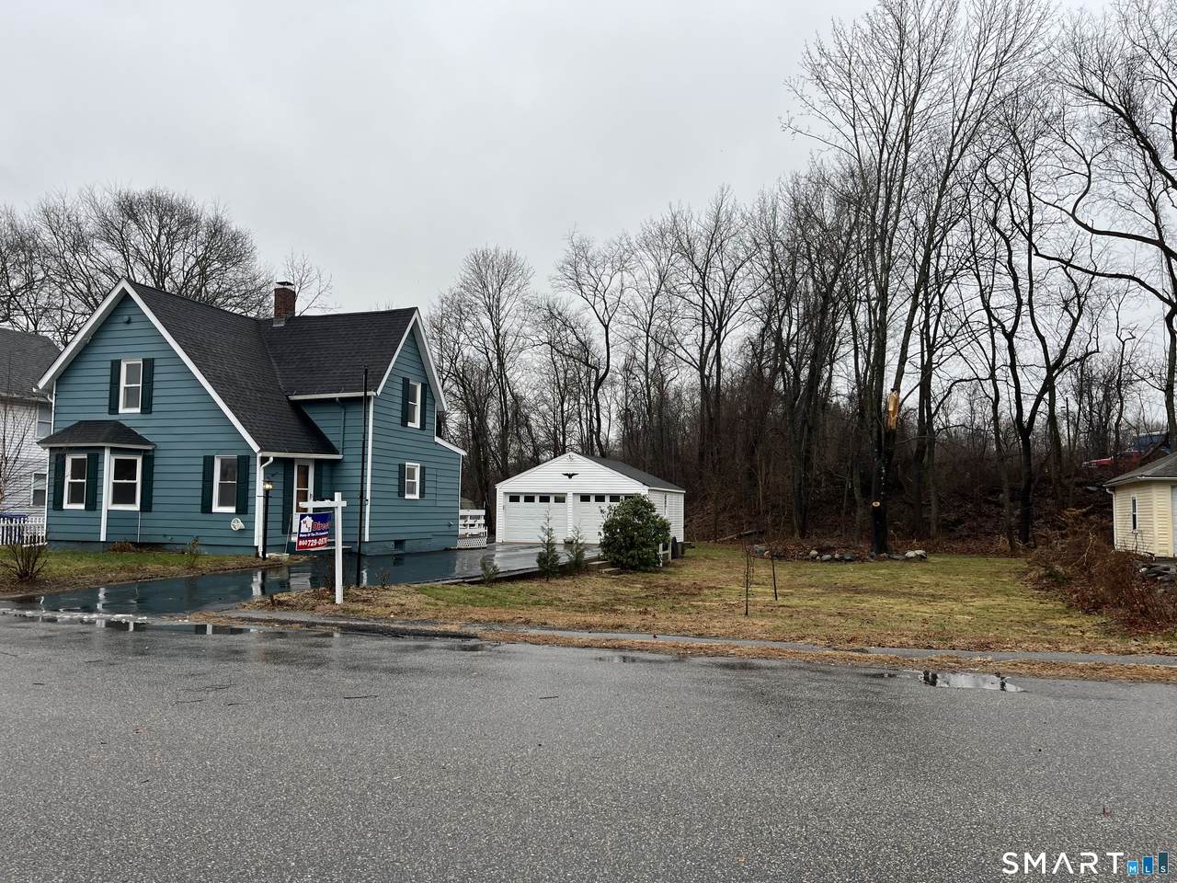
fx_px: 884
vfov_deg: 53.1
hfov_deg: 67.3
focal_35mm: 26
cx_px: 588
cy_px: 442
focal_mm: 5.1
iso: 32
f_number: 1.6
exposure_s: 1/122
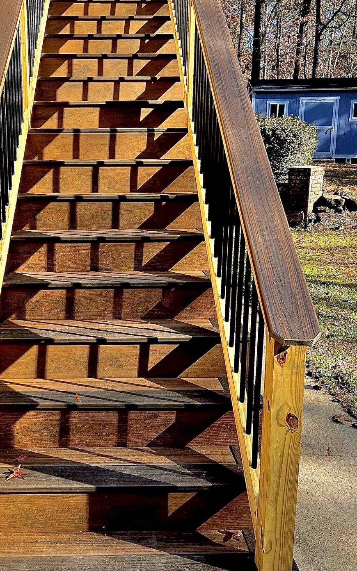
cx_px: 117
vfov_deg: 51.5
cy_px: 280
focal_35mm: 38
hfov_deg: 33.3
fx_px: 592
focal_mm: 5.7
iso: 50
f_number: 1.5
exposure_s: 1/840
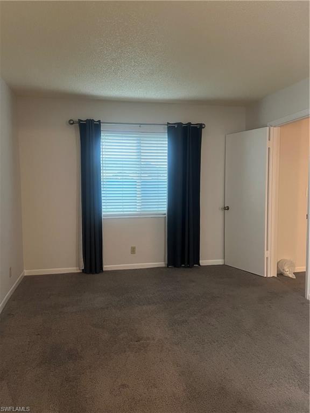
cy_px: 206
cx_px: 155
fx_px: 310
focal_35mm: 26
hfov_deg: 53.1
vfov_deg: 67.3
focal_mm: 5.7
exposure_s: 1/60
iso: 500
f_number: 1.5
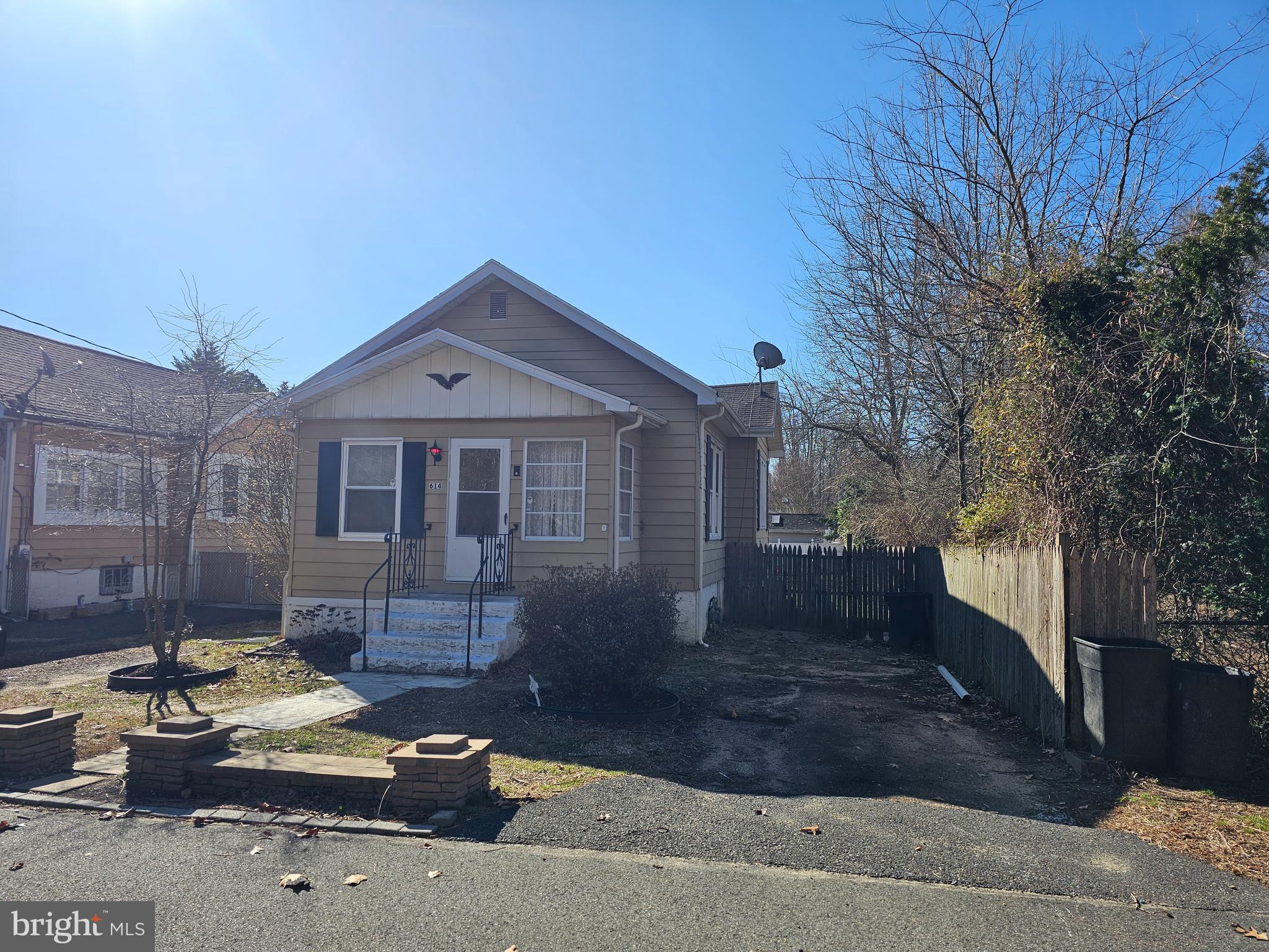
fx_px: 843
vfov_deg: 58.9
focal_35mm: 23
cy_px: 476
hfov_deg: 73.9
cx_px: 634
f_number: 1.7
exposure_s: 1/850
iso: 10
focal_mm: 6.3
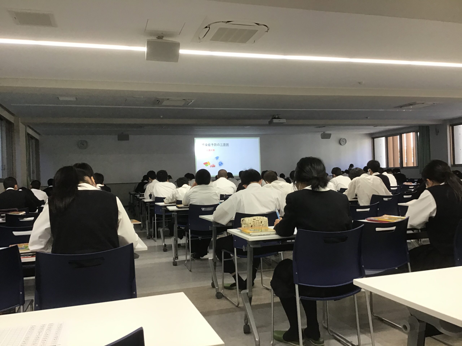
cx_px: 231
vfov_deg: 45.4
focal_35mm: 31
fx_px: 414
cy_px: 173
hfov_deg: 58.4
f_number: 2.4
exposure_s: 1/30
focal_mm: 3.3
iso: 32
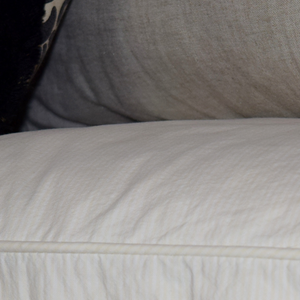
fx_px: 2220
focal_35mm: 226
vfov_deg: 7.7
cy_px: 310
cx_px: 155
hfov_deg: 7.7
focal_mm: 55
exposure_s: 1/30
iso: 400
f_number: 5.6
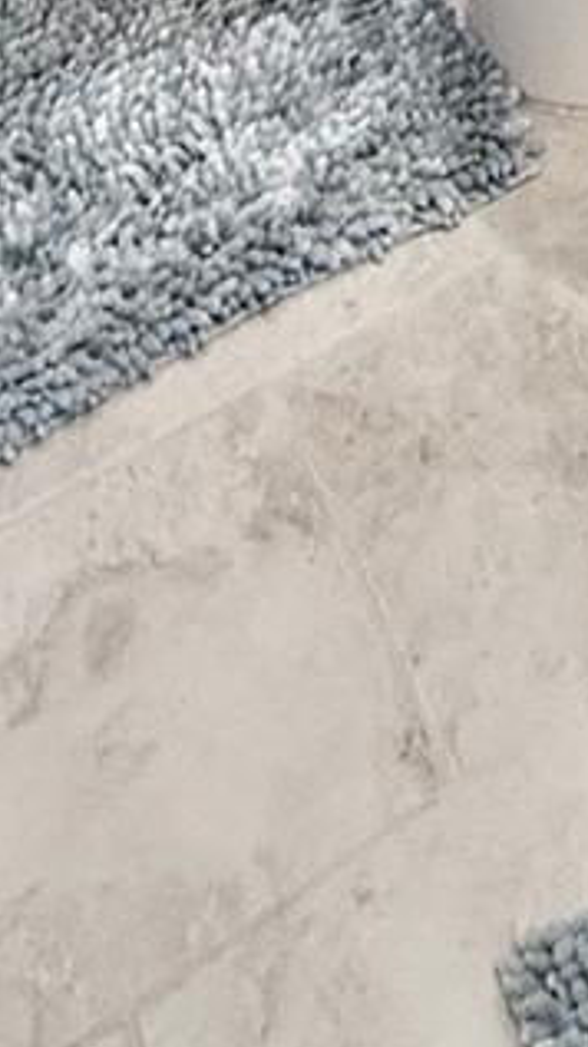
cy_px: -1278
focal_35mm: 74
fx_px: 2054
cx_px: 684
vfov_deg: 16.7
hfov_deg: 15.7
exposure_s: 1/120
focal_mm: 2.22
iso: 320
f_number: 2.2
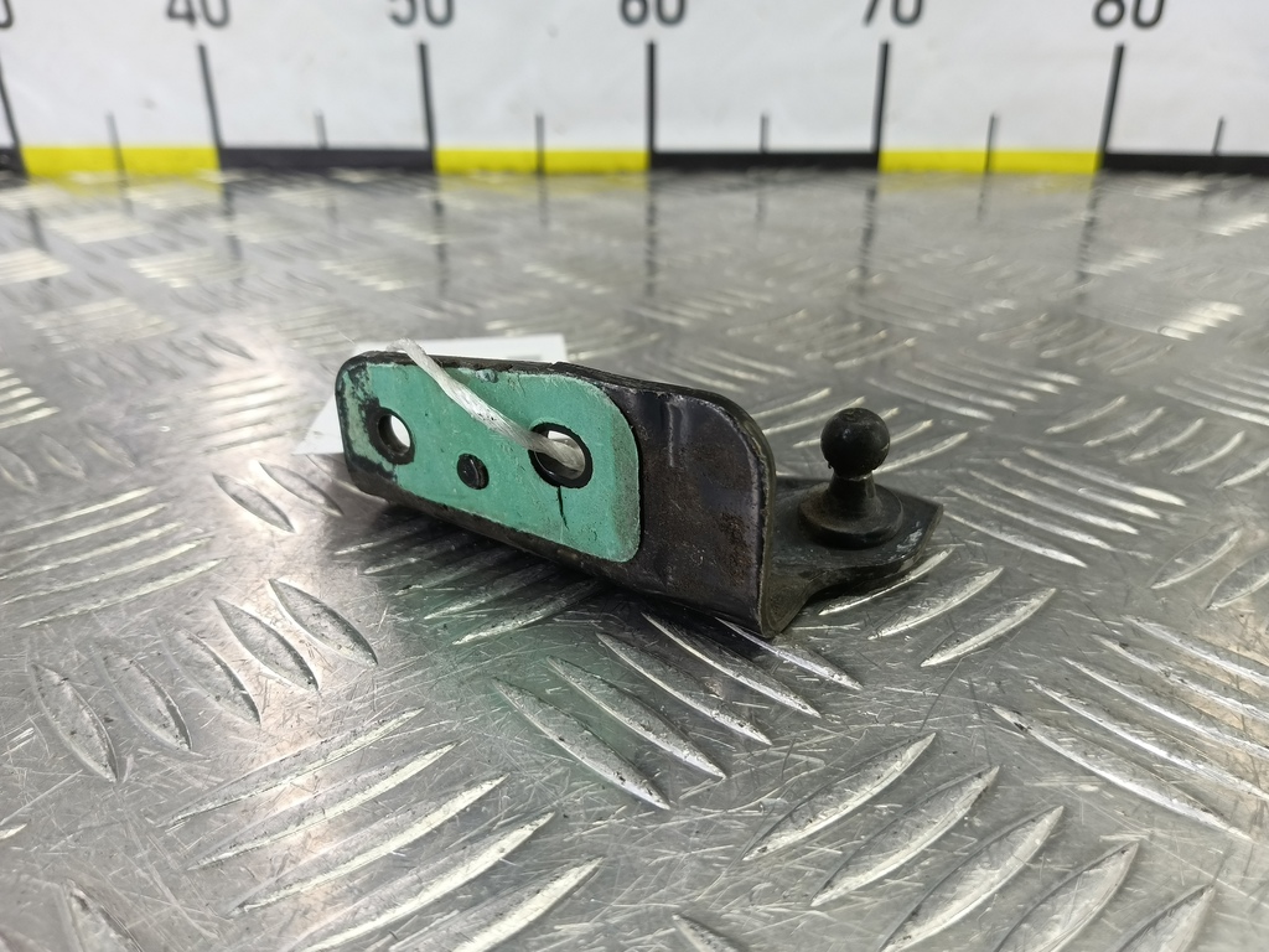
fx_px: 843
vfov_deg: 58.9
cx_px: 634
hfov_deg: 73.9
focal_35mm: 23
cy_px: 476
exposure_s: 1/50
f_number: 1.6
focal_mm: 4.11
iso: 127
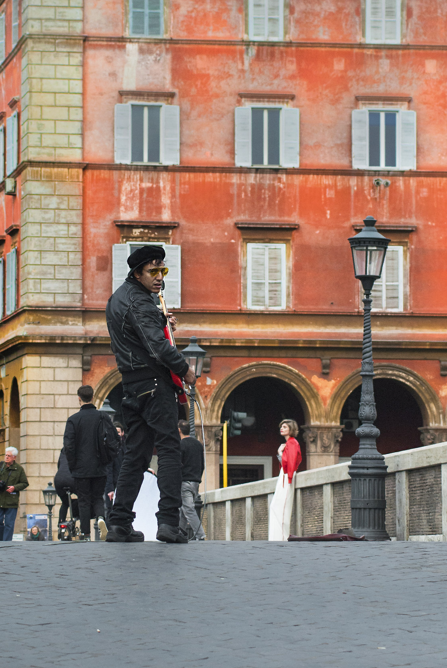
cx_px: 160
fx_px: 2805
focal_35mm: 151
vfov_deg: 13.6
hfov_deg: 9.1
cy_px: 263
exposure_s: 1/200
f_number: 6.7
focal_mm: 70
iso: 500
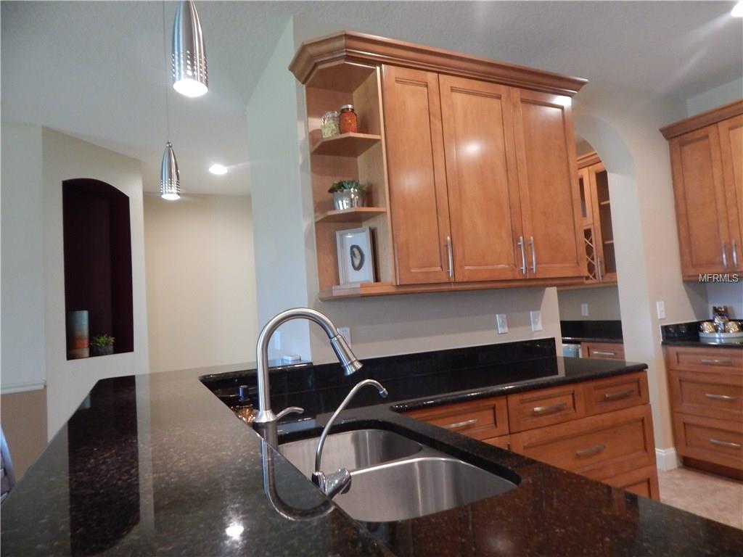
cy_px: 278
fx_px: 472
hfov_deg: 76.4
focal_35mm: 22
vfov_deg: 61.1
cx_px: 372
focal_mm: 4
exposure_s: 1/25
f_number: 3
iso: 400
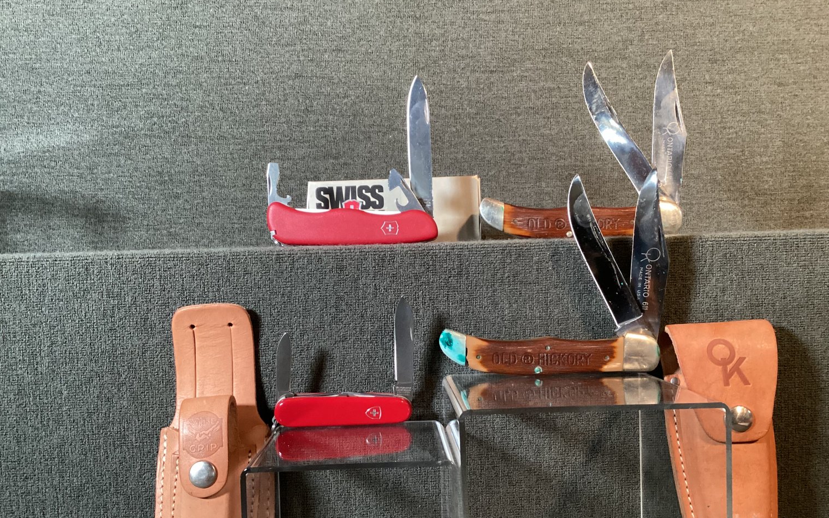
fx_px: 746
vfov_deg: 38.2
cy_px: 299
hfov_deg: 58.1
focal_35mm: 33
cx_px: 414
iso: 400
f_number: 2.4
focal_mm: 3.3
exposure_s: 1/33
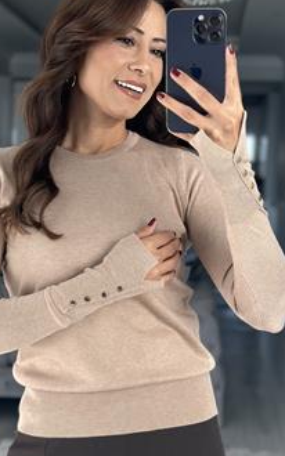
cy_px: 200
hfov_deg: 16.7
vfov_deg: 26.5
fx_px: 970
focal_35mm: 78
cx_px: 130
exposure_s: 1/221
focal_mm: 6.86
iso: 80
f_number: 1.78
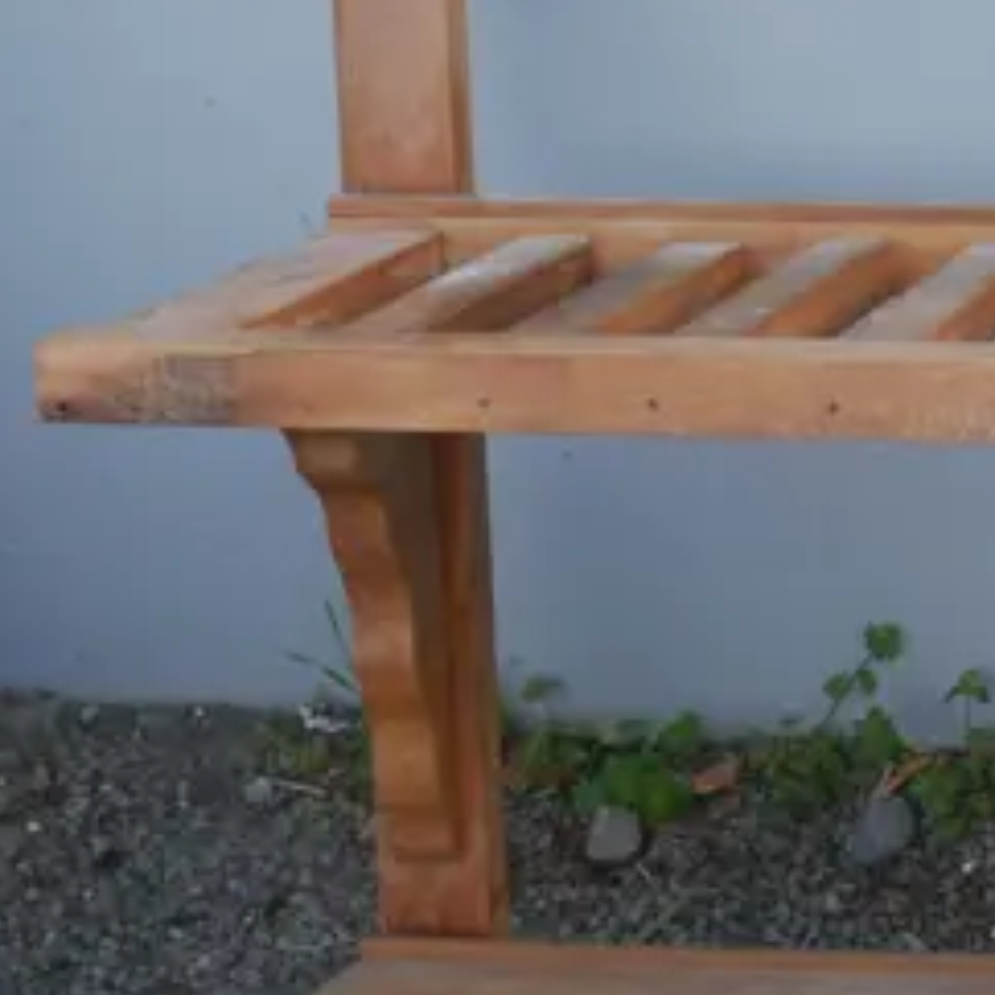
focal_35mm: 127
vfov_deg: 13.7
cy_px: 310
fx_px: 4130
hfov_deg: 12.2
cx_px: 1974
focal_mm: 17
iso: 200
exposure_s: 1/160
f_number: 4.5
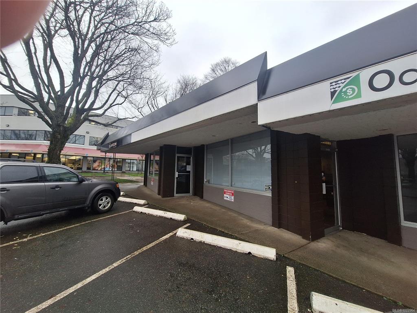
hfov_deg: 106.2
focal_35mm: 13
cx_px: 208
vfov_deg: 89.9
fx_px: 157
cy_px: 156
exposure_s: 1/432
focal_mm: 1.74
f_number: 2.2
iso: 40
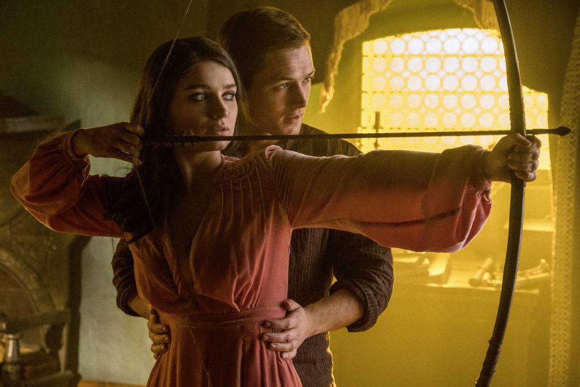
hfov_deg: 30.5
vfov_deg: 20.6
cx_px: 290
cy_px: 194
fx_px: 1063
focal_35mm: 66
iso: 1250
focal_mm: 44.1
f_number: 3.6
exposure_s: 1/160
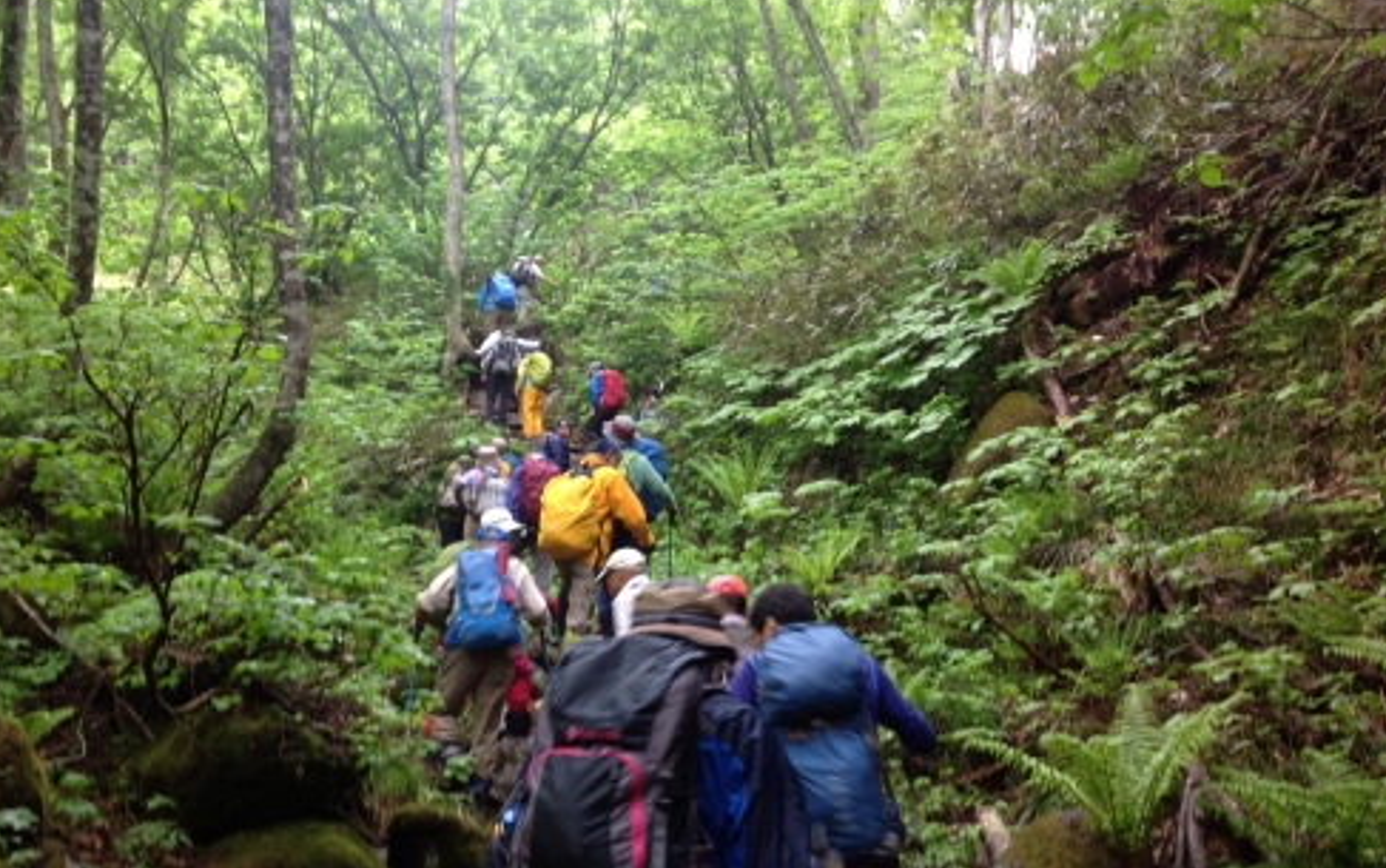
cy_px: 468
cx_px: 680
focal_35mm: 38
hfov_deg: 51.5
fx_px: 1436
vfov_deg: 33.6
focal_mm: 4.28
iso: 100
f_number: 2.4
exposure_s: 1/15
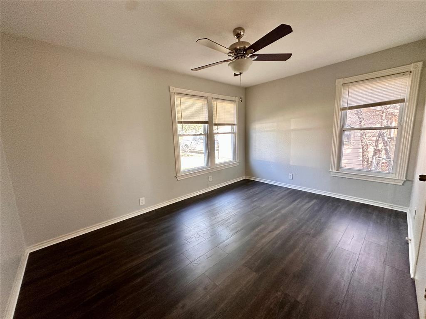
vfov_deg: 85.7
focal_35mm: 14
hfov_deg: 102.1
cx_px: 213
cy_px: 160
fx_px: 172
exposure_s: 1/120
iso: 320
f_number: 2.2
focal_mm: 2.22
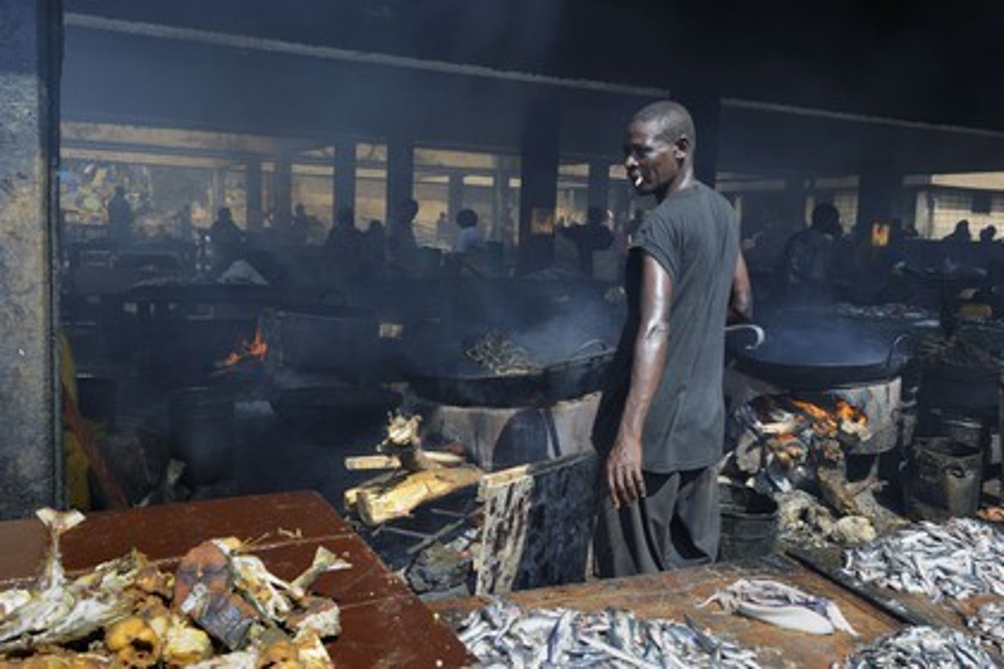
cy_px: 334
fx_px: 948
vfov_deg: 38.9
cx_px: 502
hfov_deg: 55.8
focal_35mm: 34
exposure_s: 1/160
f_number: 11
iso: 400
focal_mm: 34
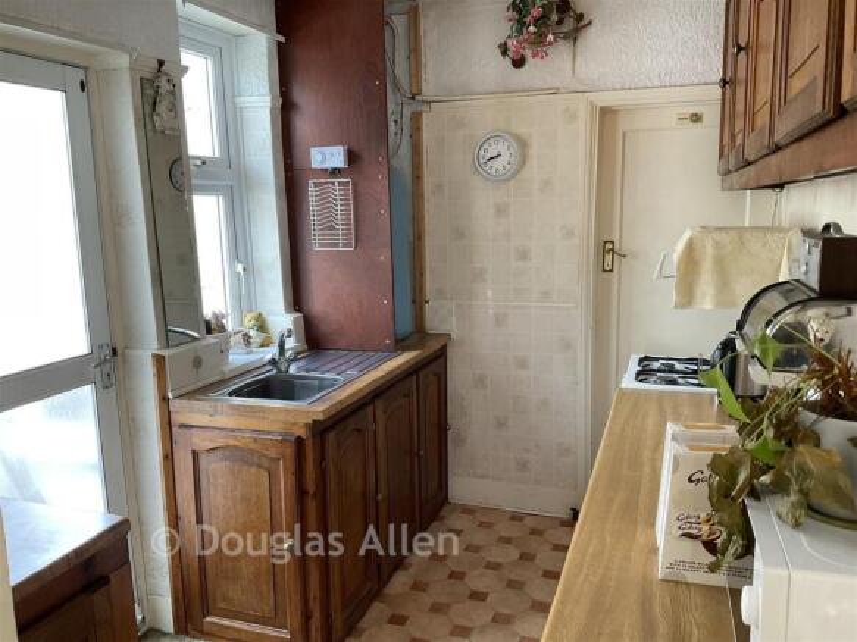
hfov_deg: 61.7
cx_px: 428
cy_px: 321
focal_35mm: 29
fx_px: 718
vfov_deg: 48.2
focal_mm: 3
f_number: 1.8
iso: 80
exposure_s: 1/60
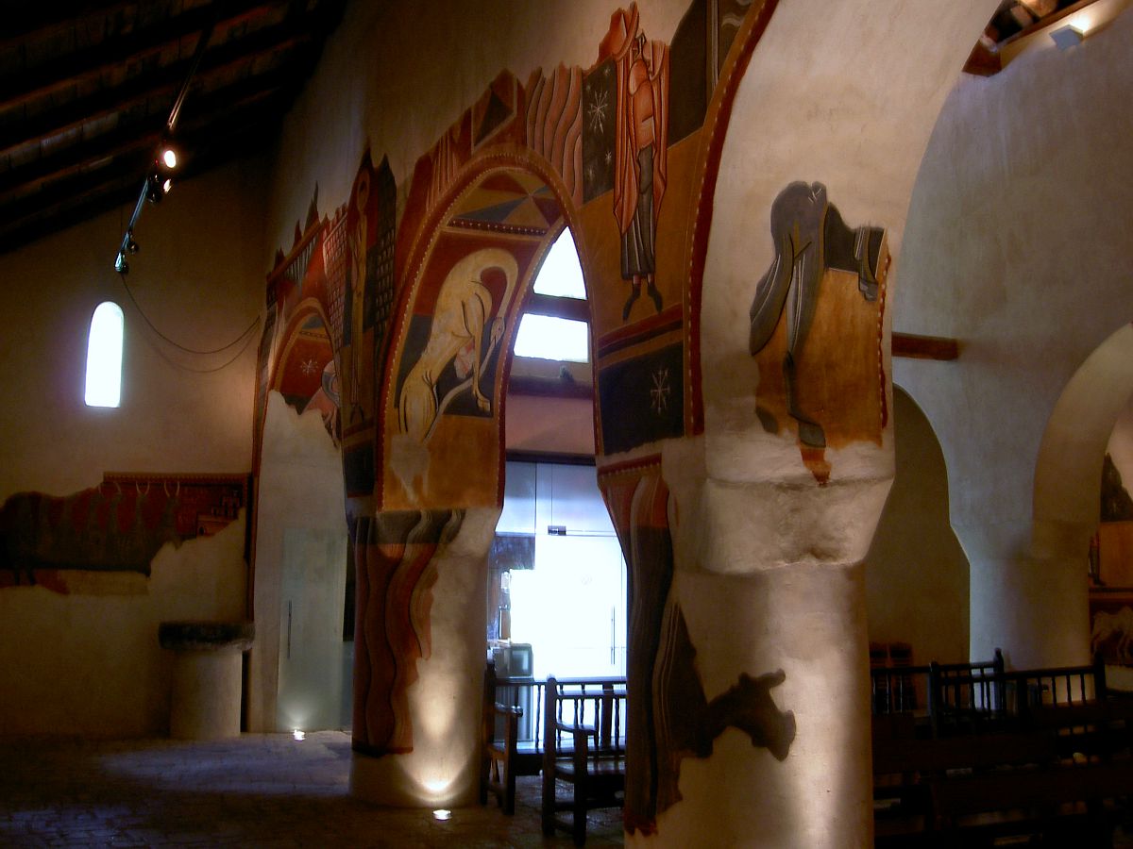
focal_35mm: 34
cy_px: 424
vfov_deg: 41.8
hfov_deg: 54.0
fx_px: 1113
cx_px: 566
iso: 50
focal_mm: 5.6
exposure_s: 1.3
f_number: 4.7
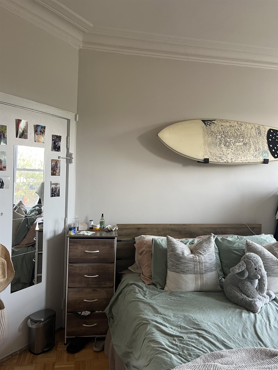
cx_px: 139
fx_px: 278
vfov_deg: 67.3
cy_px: 185
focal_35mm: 26
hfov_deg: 53.1
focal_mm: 5.1
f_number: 1.6
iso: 125
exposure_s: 1/81
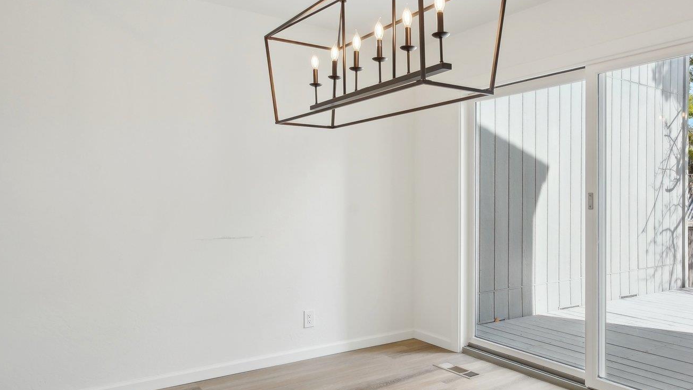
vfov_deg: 41.5
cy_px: 190
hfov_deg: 66.5
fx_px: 515
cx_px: 447
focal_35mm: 28
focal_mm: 17
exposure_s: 1/90
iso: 400
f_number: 8
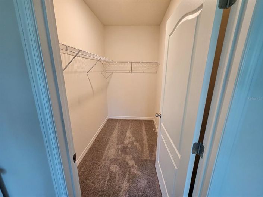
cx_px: 132
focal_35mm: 13
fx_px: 99
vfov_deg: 89.9
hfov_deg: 106.2
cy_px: 98
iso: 200
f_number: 2.2
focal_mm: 2.2
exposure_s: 1/60
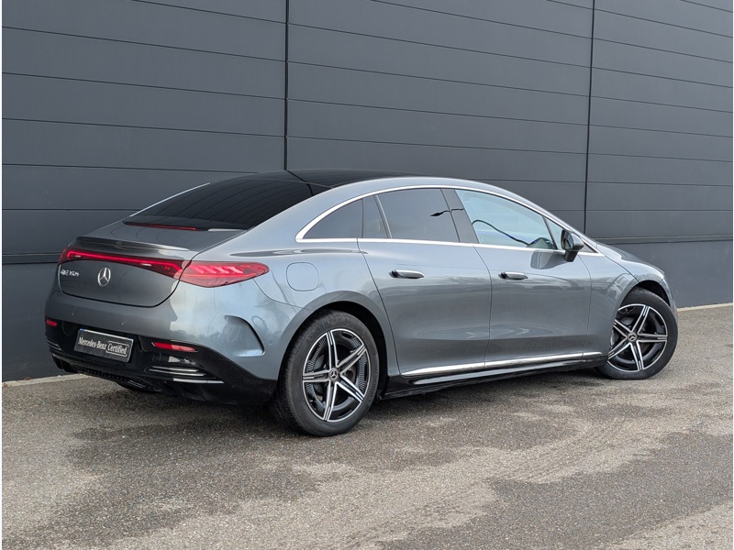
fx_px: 1039
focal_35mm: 49
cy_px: 275
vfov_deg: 29.7
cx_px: 367
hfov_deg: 38.9
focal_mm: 6.9
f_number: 1.68
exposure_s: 1/162
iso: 23
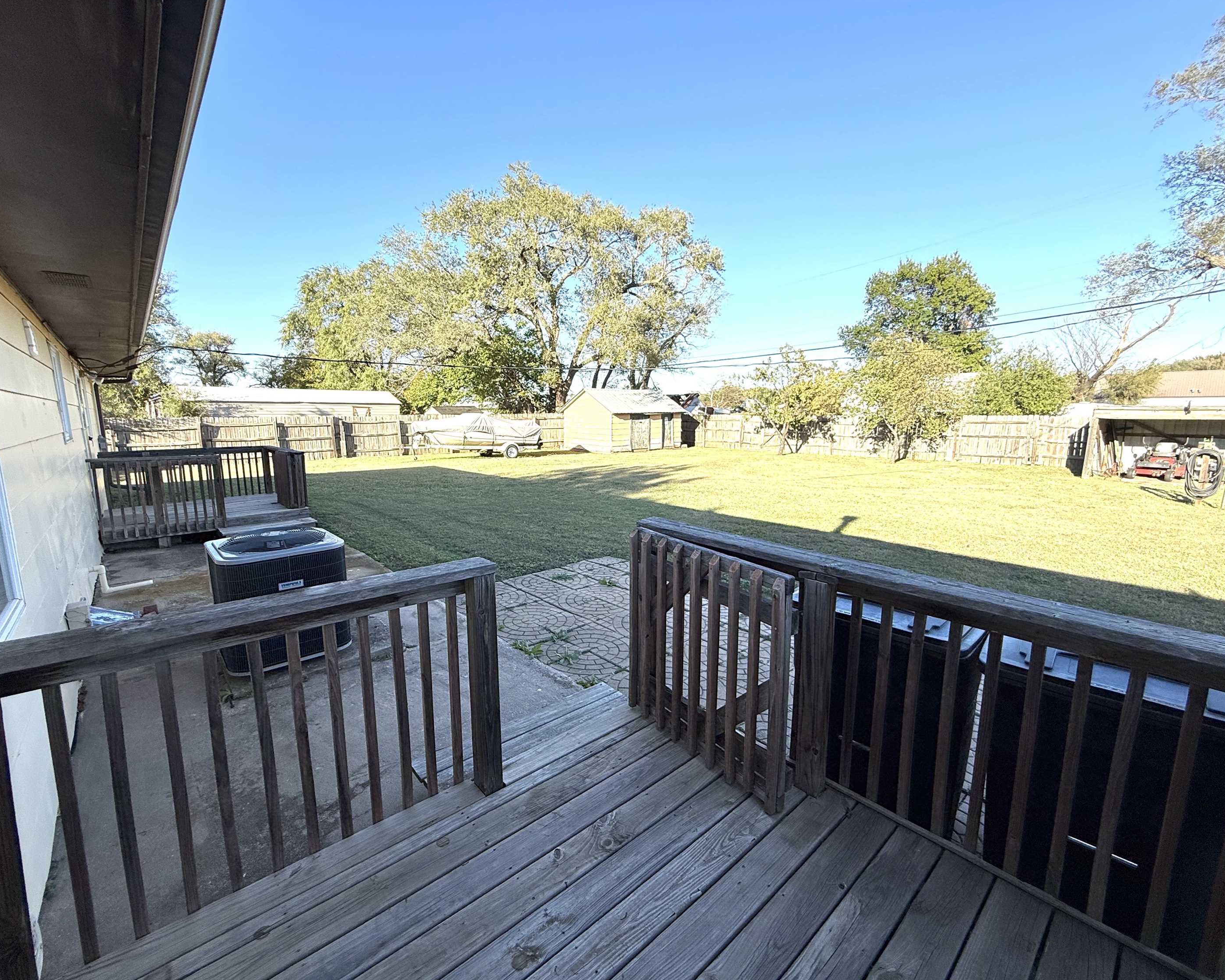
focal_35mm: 15
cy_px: 492
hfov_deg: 96.8
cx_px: 599
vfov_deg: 84.0
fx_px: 544
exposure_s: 1/970
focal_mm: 2.22
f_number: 2.2
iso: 50
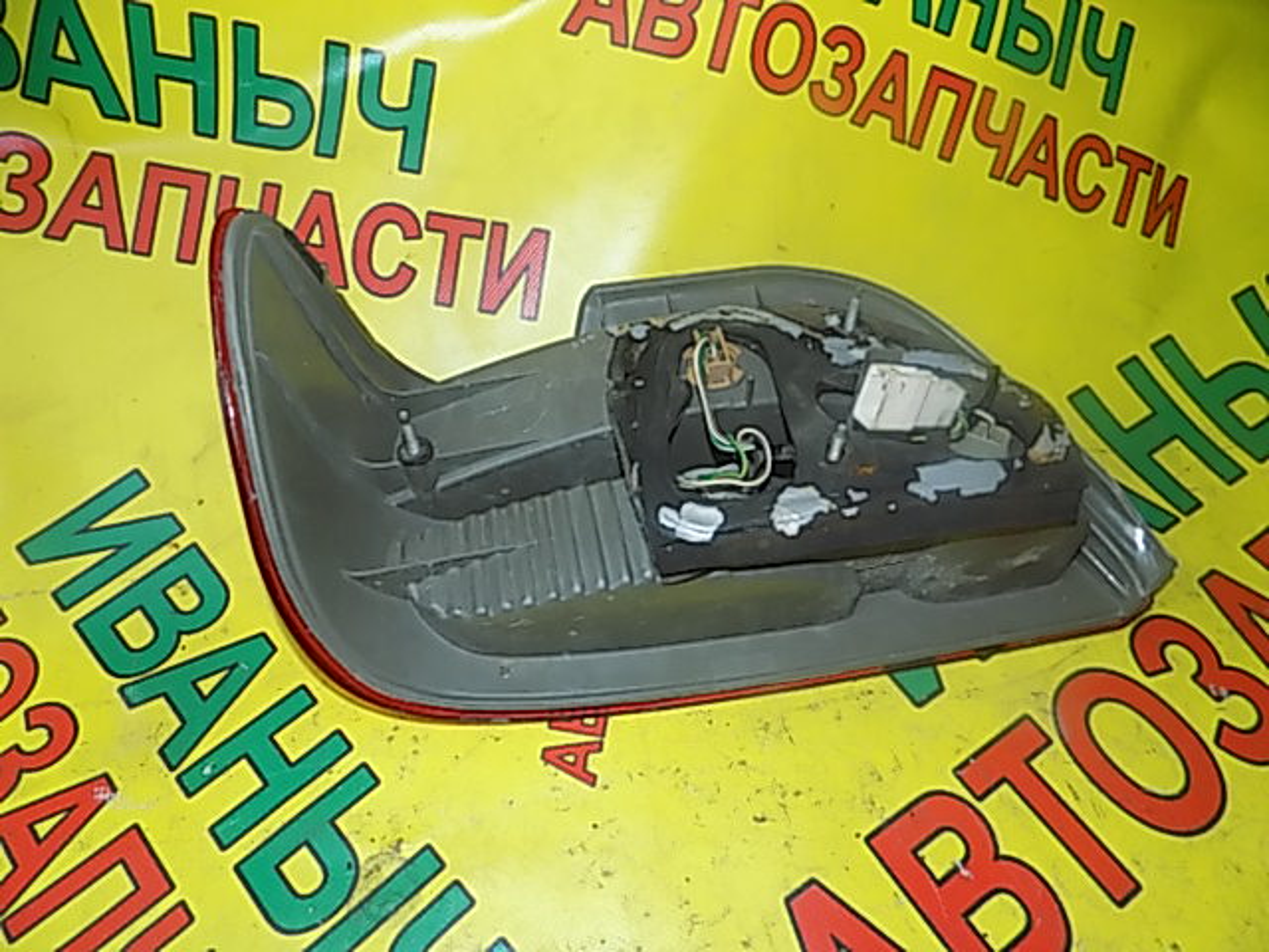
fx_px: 843
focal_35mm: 23
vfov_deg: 58.9
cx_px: 634
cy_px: 476
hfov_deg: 73.9
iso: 200
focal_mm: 4
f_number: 3.1
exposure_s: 1/30
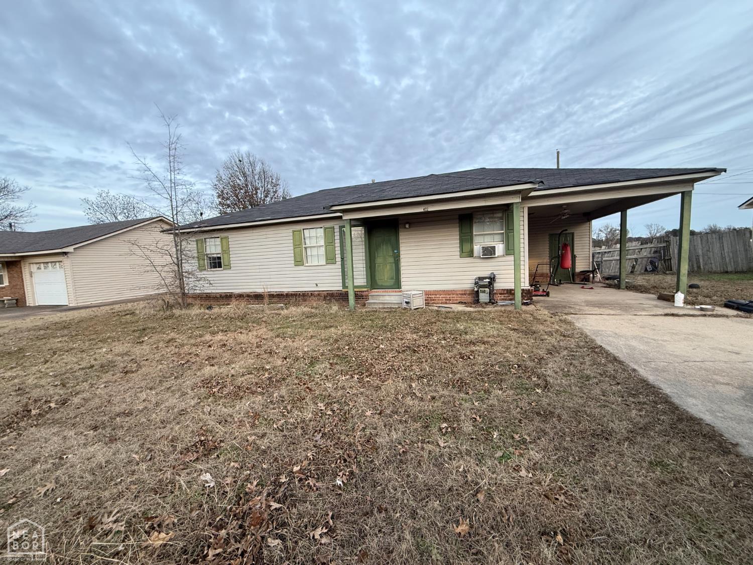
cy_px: 282
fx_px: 305
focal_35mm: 14
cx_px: 376
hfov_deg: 102.1
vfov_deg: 85.7
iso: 125
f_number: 2.2
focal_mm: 2.22
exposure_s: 1/99
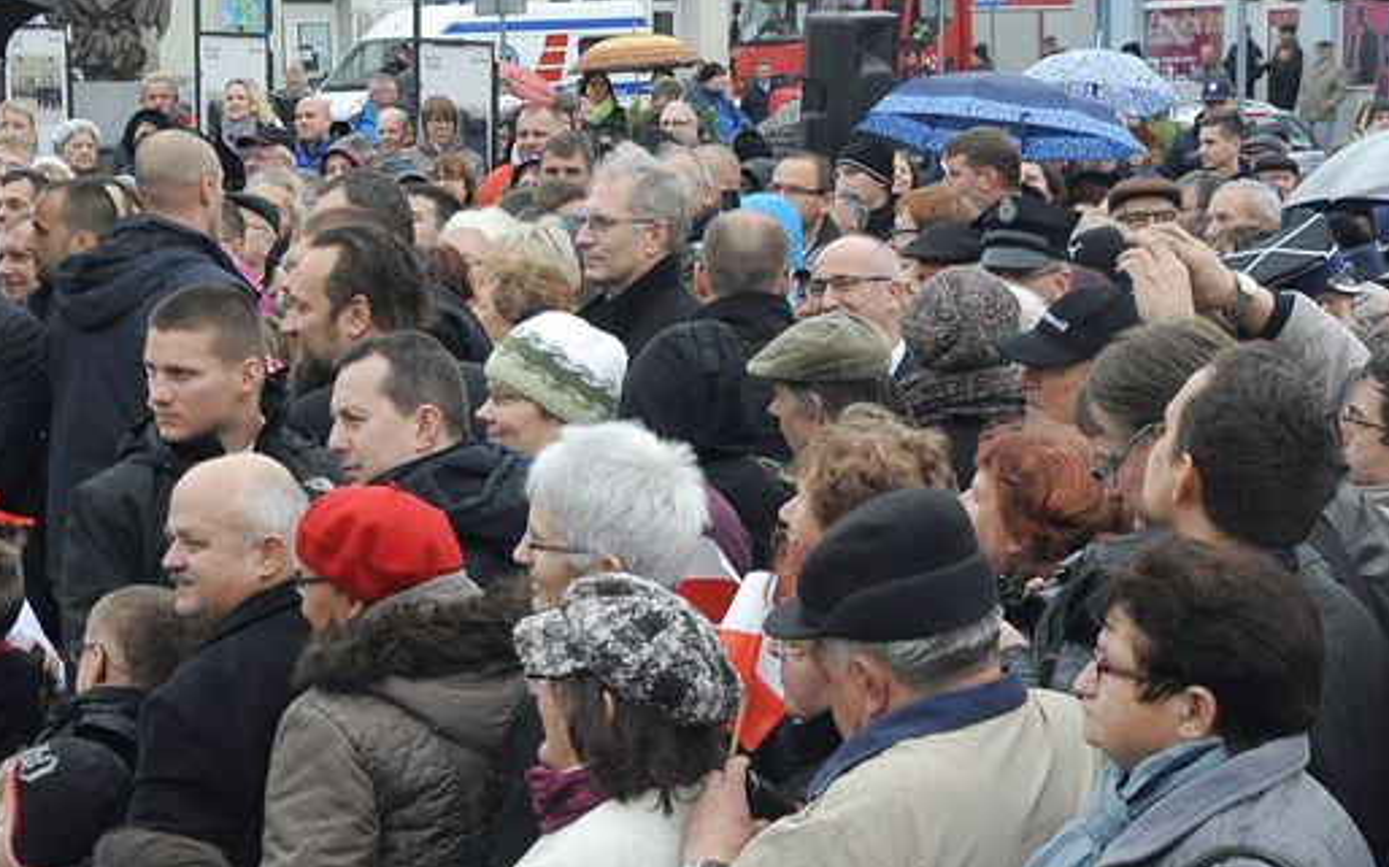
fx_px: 3633
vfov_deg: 13.6
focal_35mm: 96
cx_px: 700
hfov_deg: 21.6
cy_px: 647
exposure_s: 1/200
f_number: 7.1
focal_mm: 38
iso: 800
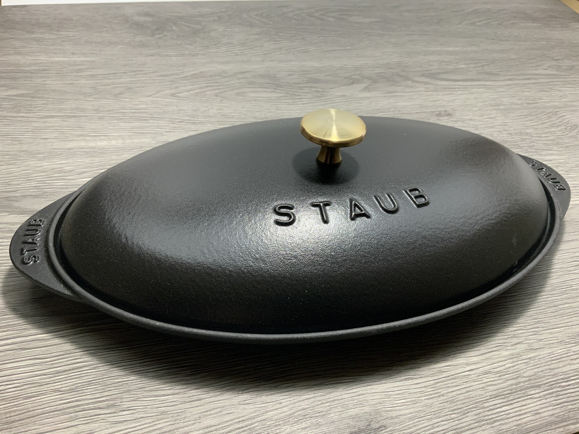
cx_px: 290
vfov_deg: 48.2
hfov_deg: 61.7
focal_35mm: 29
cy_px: 217
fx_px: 485
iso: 200
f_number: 1.8
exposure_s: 1/60
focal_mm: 3
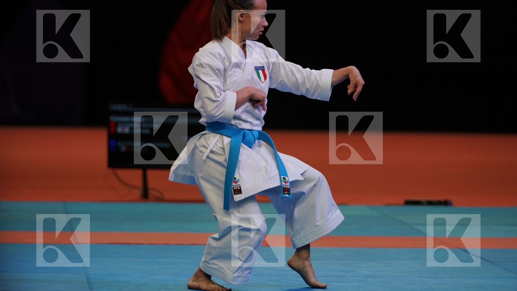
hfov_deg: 10.3
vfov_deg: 5.8
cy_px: 138
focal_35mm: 209
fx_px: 2865
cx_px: 258
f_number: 4
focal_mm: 199
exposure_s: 1/400
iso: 400
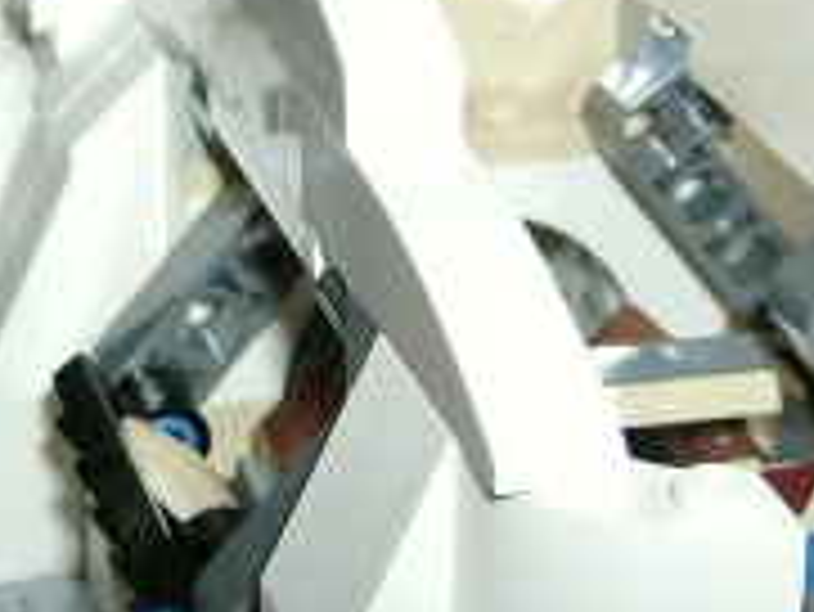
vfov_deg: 11.6
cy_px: 112
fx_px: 2988
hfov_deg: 15.5
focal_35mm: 127
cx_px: 351
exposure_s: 1/60
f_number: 2.8
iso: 200
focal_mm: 6
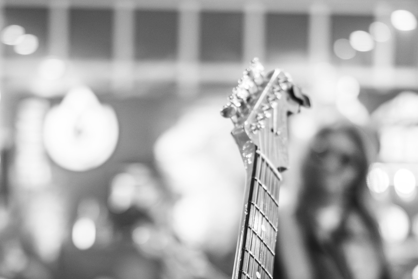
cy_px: 299
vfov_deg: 12.1
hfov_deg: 18.3
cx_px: 211
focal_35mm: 112
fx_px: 1300
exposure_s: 1/320
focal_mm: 27
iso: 1000
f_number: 1.2
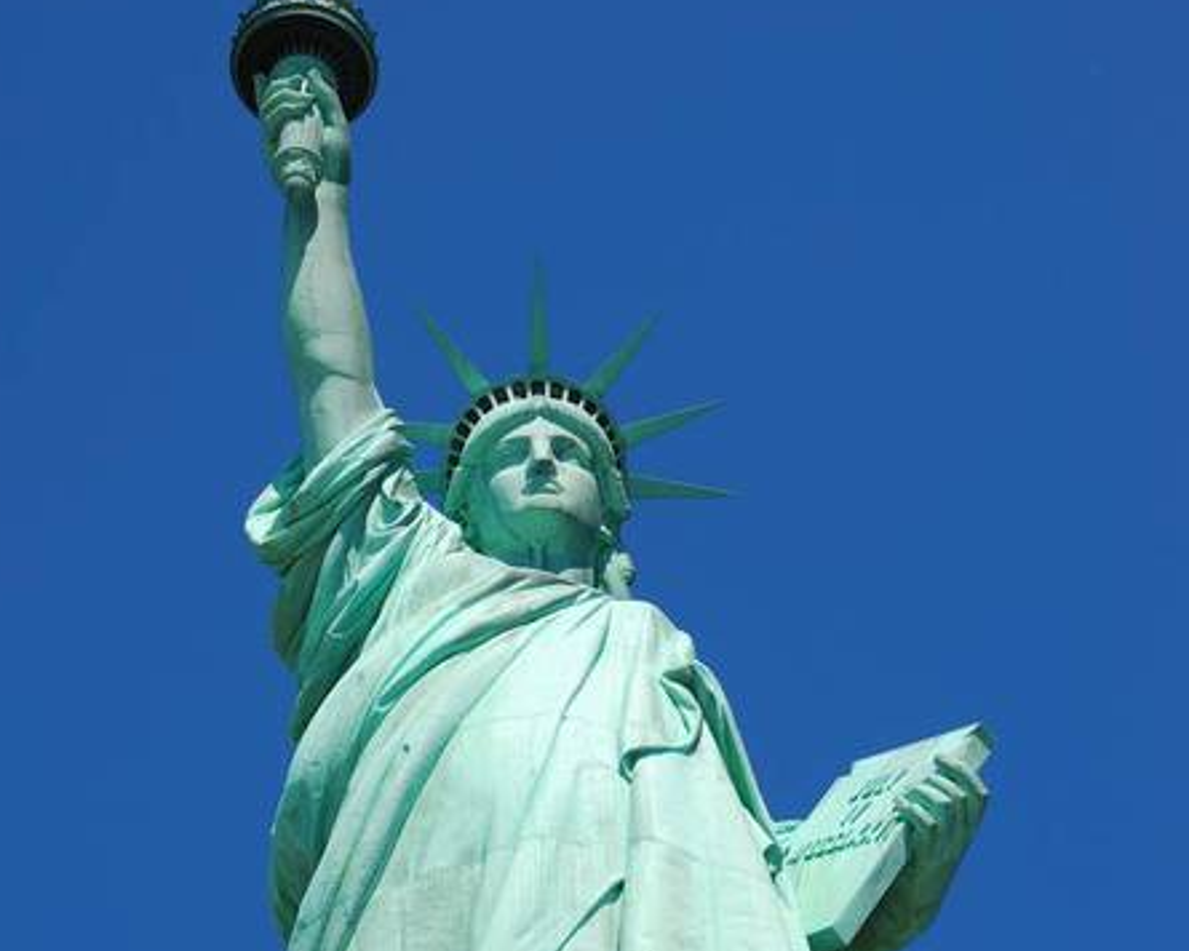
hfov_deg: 18.8
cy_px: 732
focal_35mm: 102
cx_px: 582
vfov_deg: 15.0
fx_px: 3589
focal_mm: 46
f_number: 8
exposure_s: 1/250
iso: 100
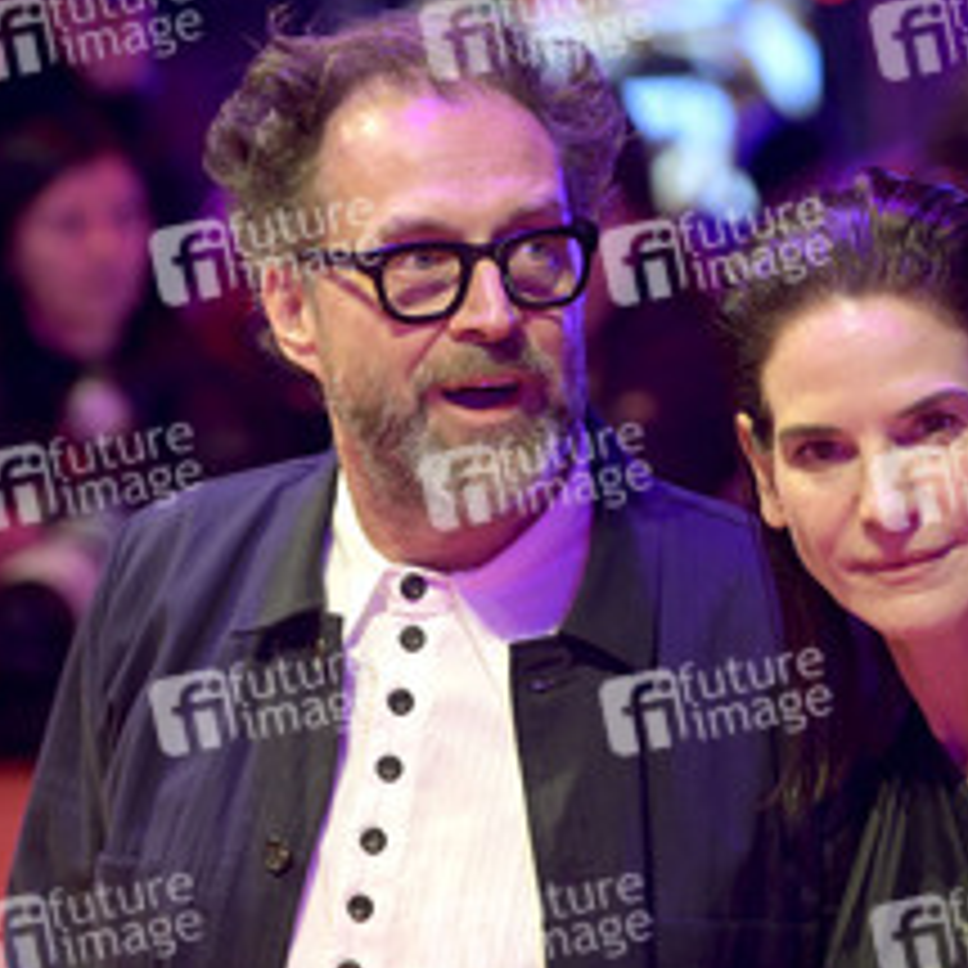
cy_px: 590
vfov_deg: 8.5
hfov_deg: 8.5
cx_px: 597
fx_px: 6549
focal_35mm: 207
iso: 1600
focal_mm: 116
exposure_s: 1/250
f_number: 4
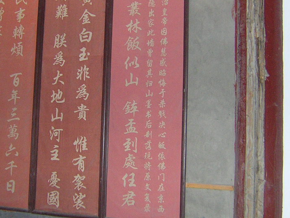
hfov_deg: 36.8
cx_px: 130
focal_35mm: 52
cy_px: 84
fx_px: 436
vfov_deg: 28.0
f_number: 2.6
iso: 400
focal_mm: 4.7
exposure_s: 1/60.1
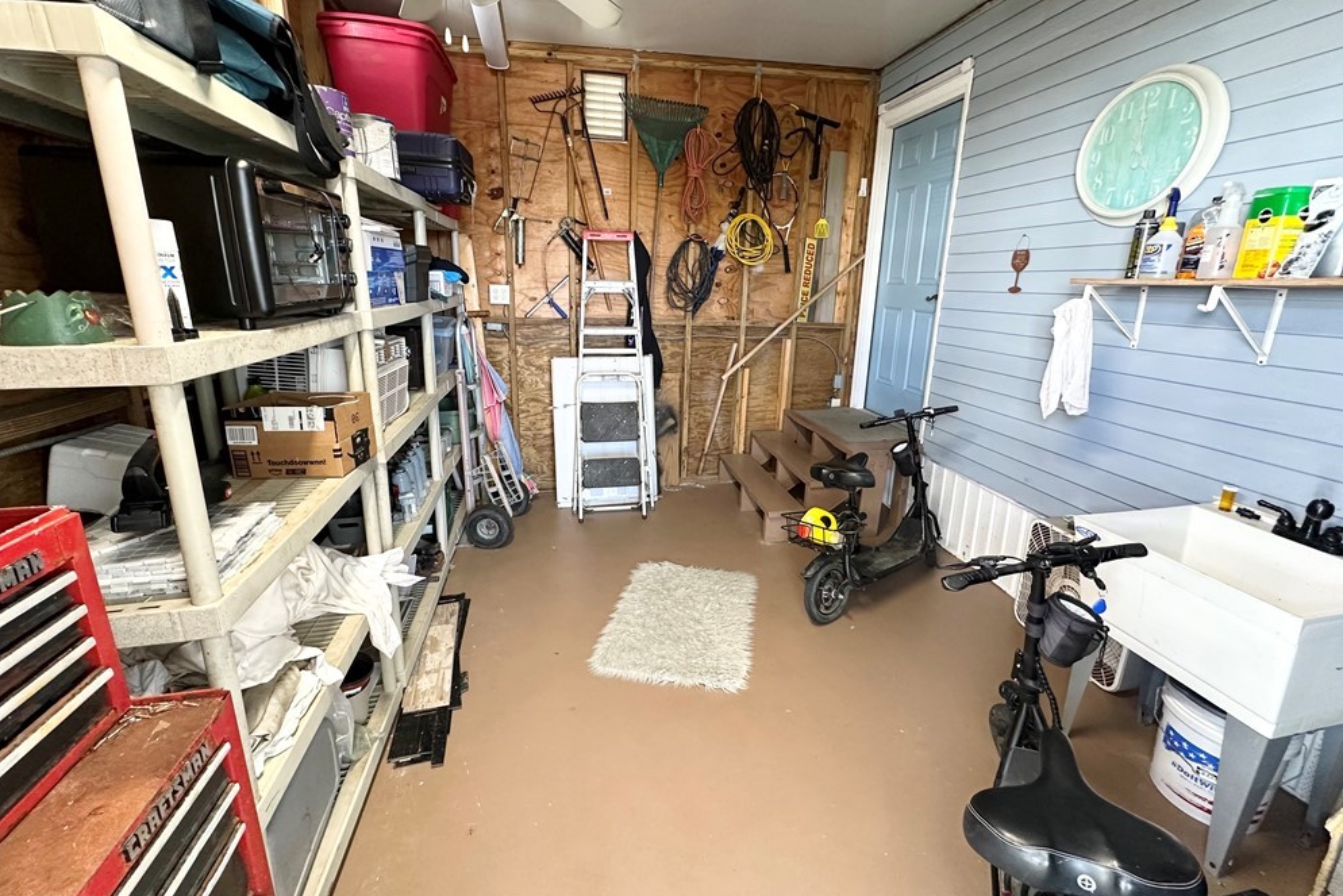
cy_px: 419
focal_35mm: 15
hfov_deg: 100.4
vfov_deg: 77.3
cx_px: 688
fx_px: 560
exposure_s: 1/60
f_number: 2.2
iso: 320
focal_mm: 2.22
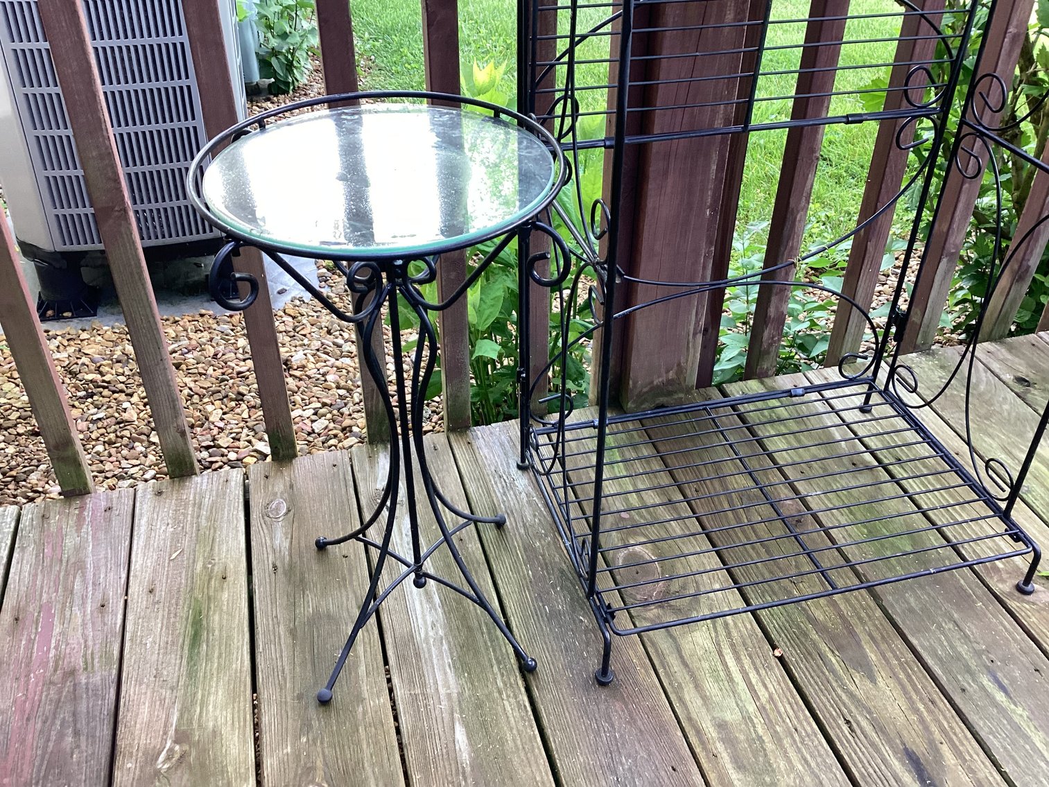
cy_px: 394
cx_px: 524
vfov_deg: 45.4
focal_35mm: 31
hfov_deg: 58.3
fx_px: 939
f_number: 2.4
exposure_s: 1/120
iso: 80
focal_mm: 3.3
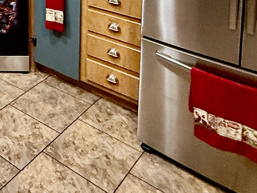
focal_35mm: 50
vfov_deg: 23.8
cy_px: -87
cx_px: -53
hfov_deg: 31.8
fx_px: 371
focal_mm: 2.22
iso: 400
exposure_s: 1/60
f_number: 2.2
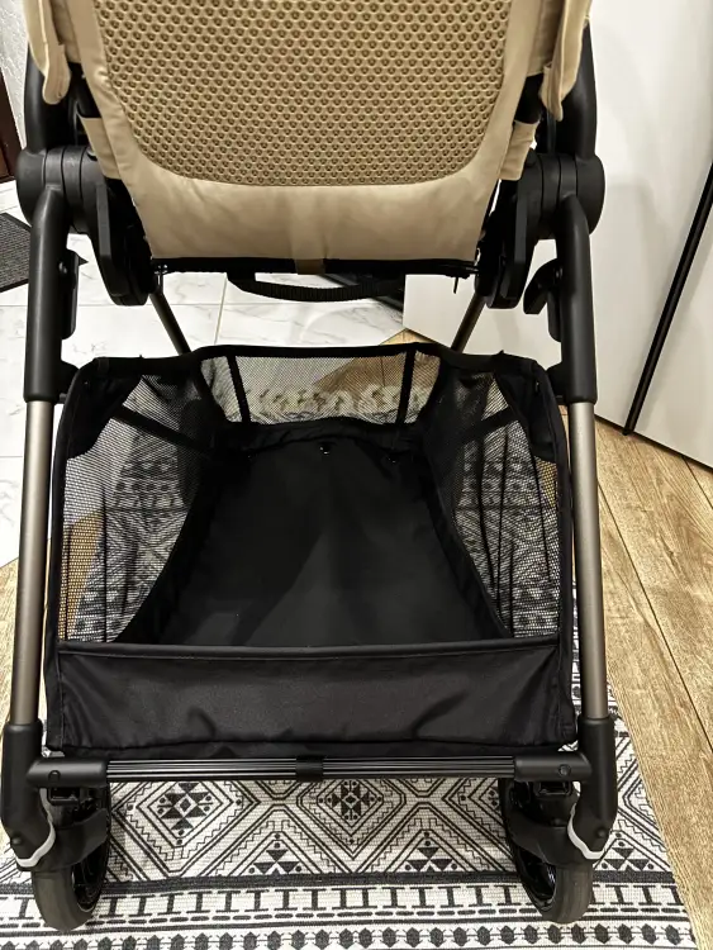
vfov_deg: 67.3
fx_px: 714
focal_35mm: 26
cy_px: 475
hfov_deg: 53.1
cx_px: 356
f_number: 1.6
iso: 1250
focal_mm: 5.96
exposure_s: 1/20
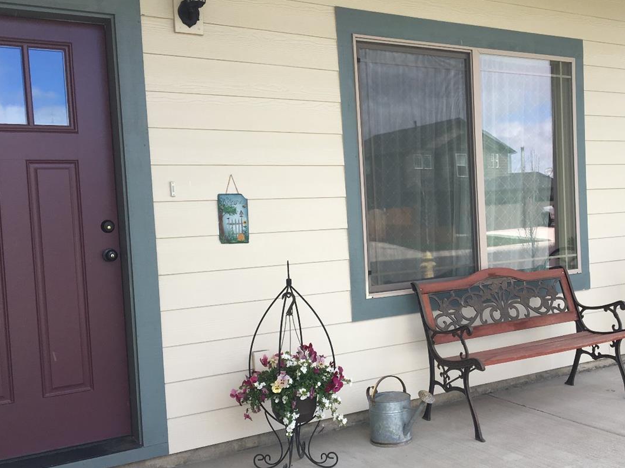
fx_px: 740
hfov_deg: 45.3
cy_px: 253
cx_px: 402
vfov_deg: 35.1
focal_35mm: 41
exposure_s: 1/506
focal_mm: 4.15
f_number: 2.2
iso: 25
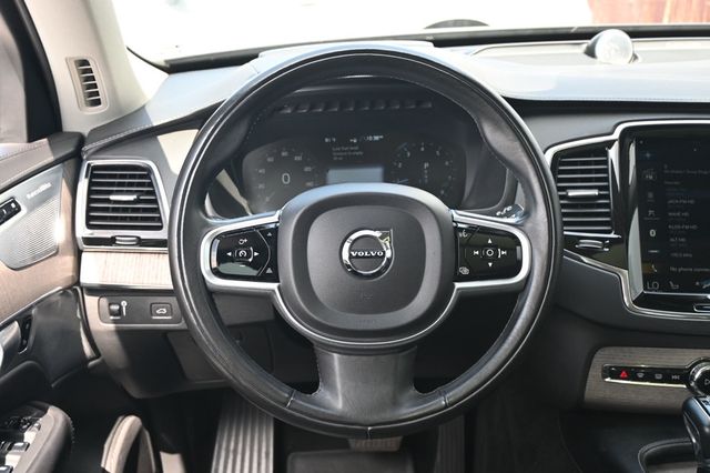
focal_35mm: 38
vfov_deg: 35.5
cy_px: 236
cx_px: 355
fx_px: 739
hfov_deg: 51.3
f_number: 4.2
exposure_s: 1/125
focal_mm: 25
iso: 450
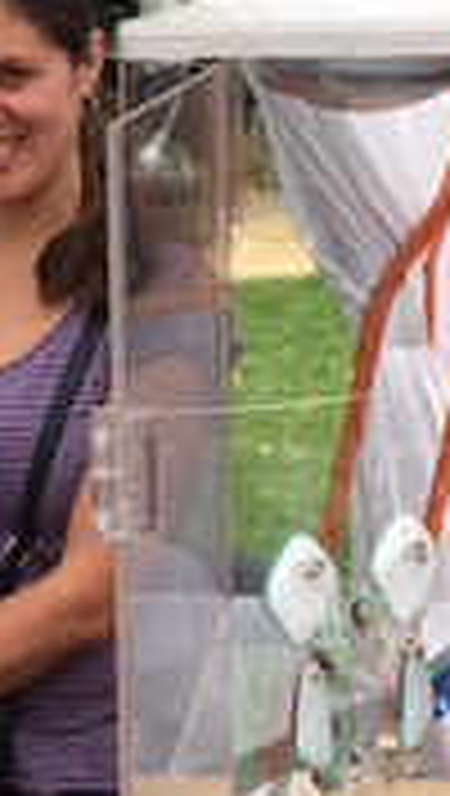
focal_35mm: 114
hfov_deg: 10.7
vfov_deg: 18.7
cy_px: 495
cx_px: 140
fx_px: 2410
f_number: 2.2
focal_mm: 4.15
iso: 25
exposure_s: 1/358
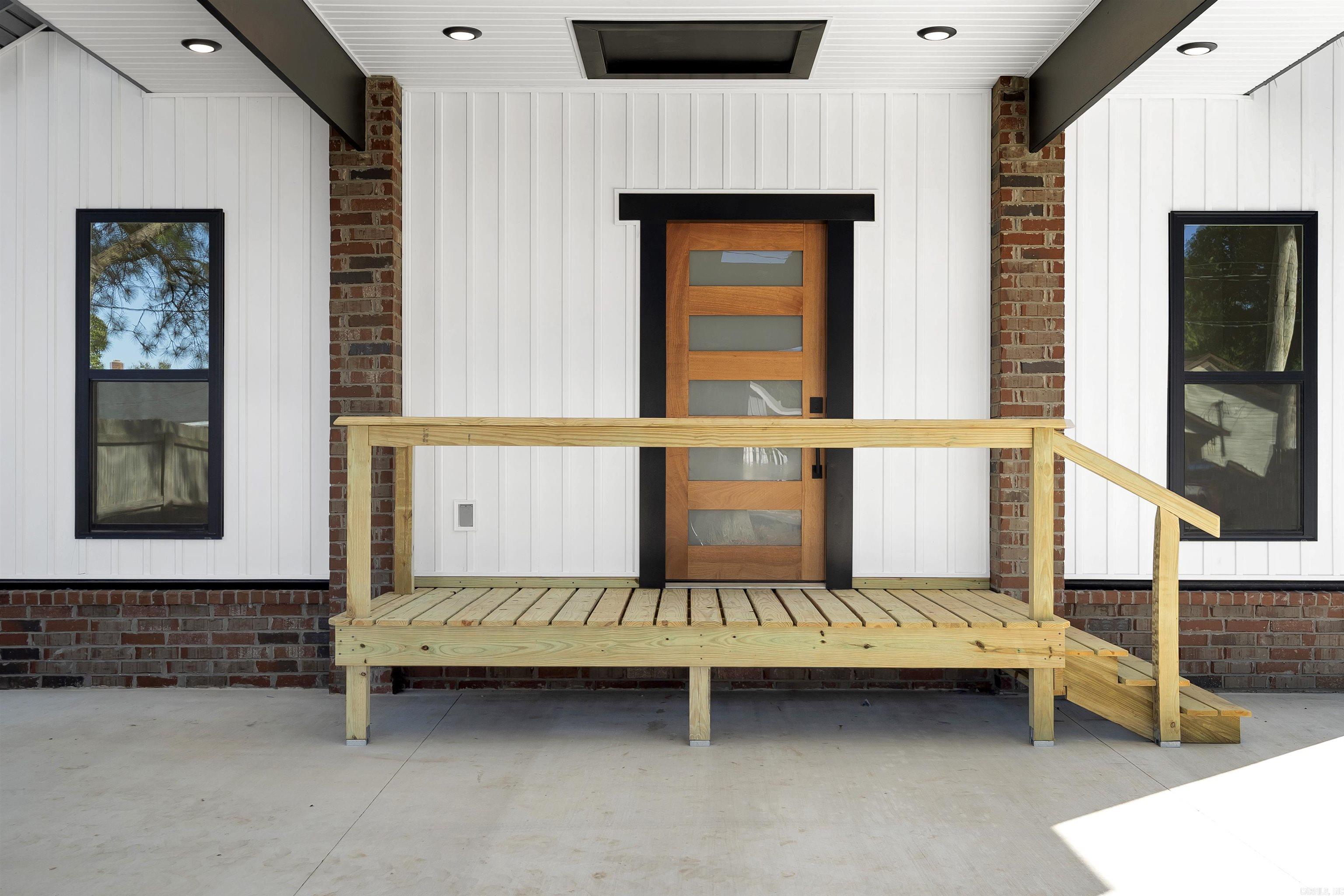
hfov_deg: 53.1
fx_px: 1344
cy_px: 448
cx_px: 672
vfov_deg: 36.9
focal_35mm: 36
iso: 100
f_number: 4
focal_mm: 24
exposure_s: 1/60
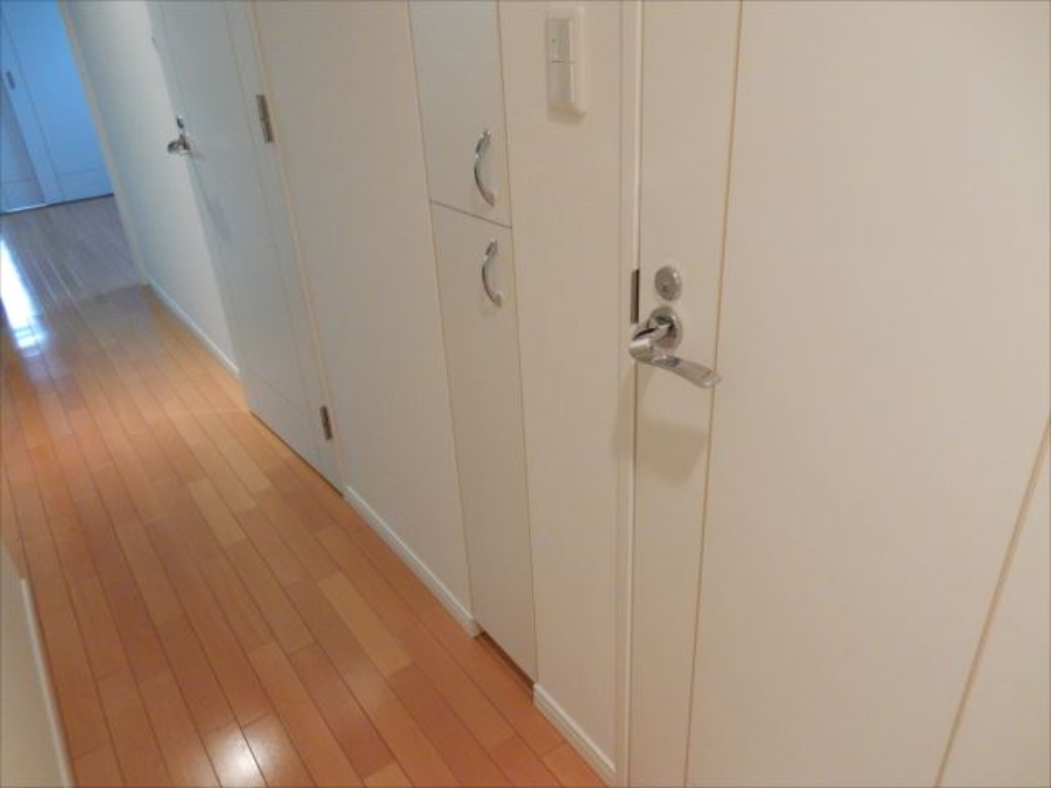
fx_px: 759
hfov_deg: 69.4
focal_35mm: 25
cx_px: 526
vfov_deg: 54.9
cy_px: 394
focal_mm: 4.5
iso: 200
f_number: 3.7
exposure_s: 1/10
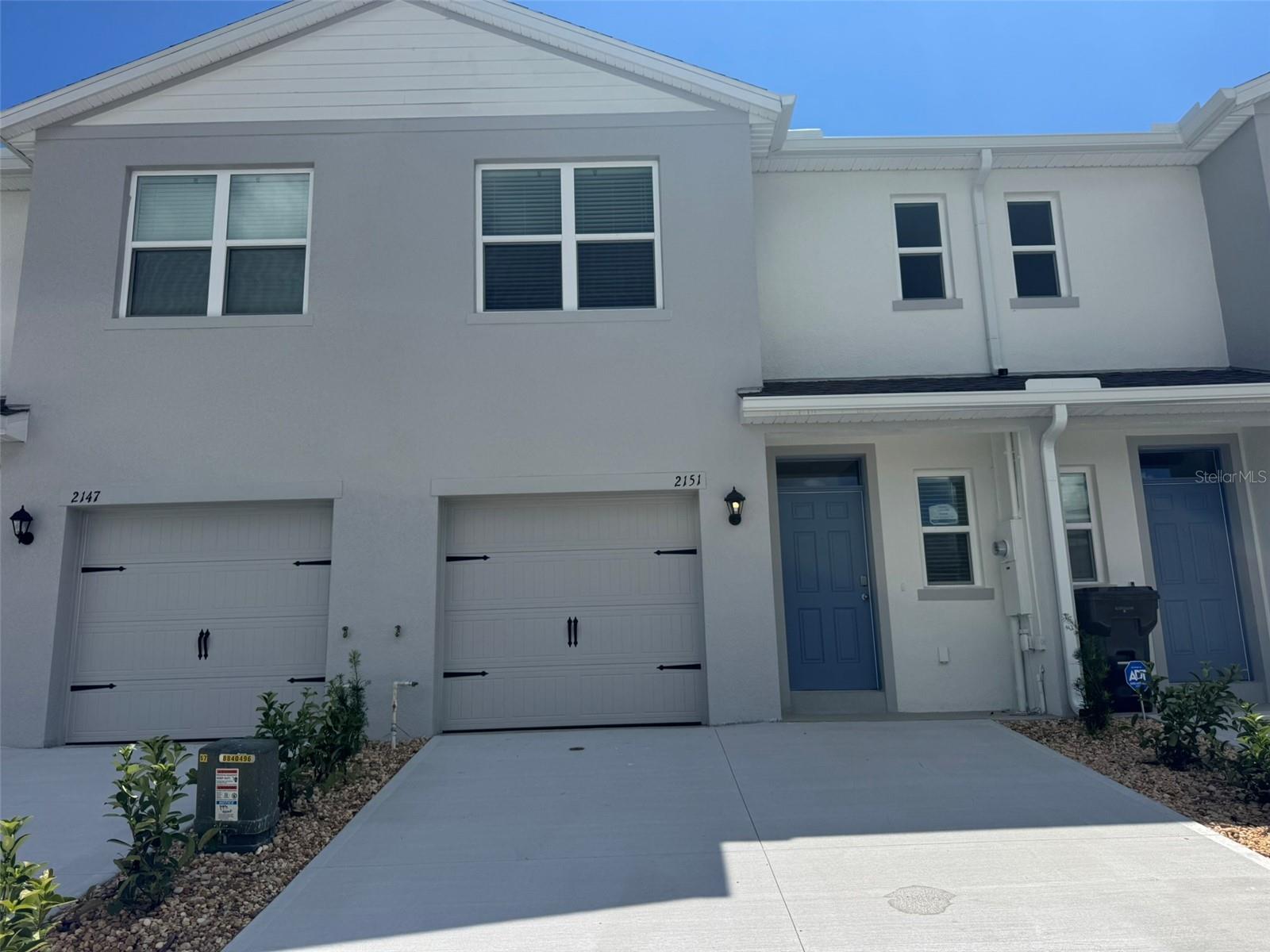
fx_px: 881
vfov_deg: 56.8
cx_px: 635
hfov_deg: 71.6
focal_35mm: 24
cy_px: 476
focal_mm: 6.76
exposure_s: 1/7937
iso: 80
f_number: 1.78
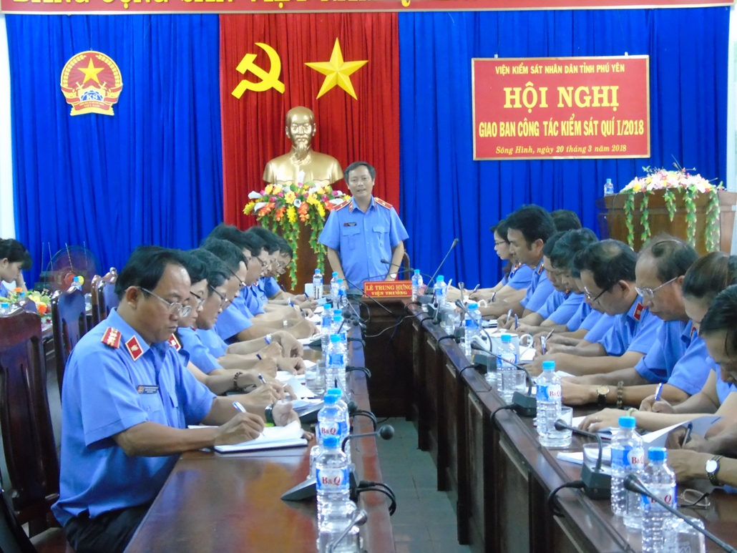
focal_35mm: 71
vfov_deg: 20.7
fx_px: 1512
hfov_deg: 27.4
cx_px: 368
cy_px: 276
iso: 800
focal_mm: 13
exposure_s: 1/13
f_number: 4.7
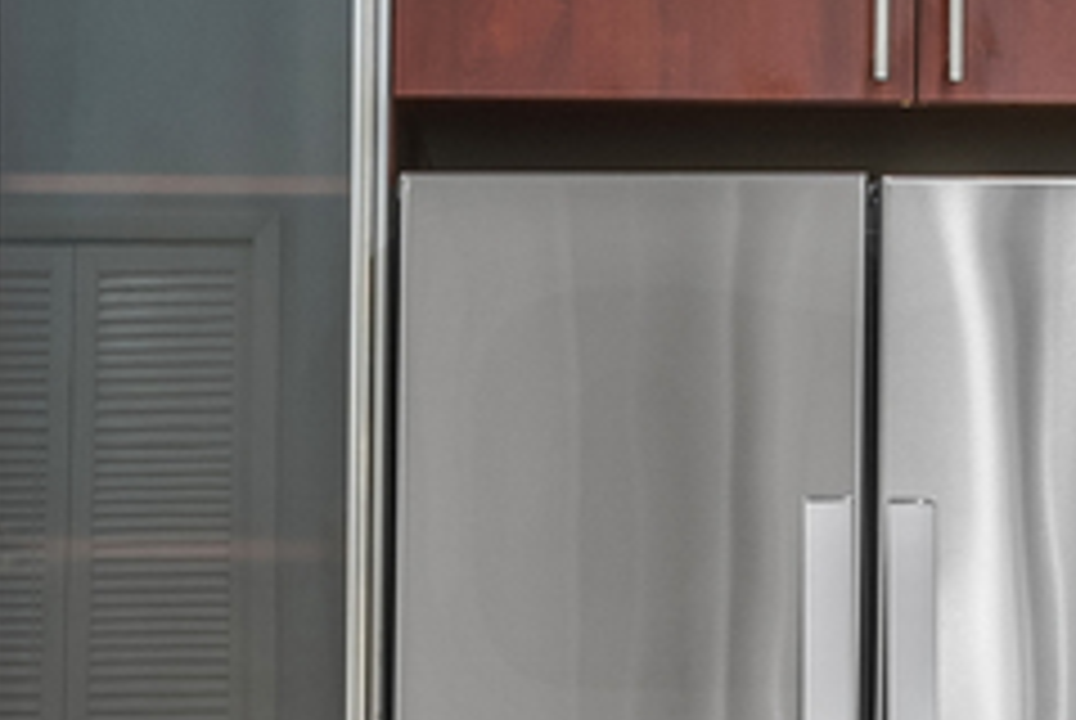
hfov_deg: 17.8
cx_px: 473
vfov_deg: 11.9
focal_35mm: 115
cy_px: 585
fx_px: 3441
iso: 400
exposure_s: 1/1.67
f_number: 9
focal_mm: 17
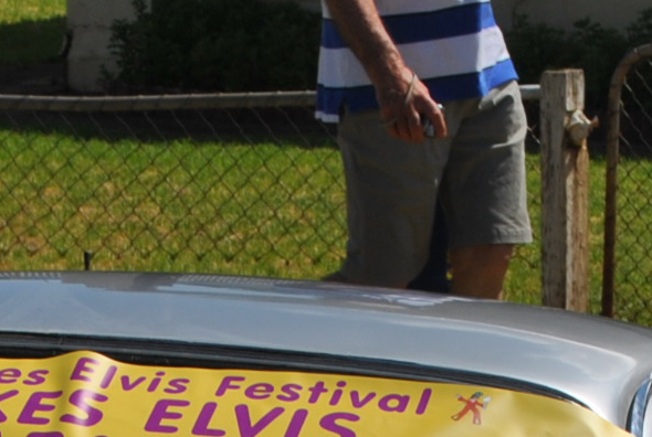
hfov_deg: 7.7
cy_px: 1024
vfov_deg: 5.1
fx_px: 4809
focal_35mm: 265
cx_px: -135
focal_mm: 36
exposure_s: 1/400
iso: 100
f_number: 10
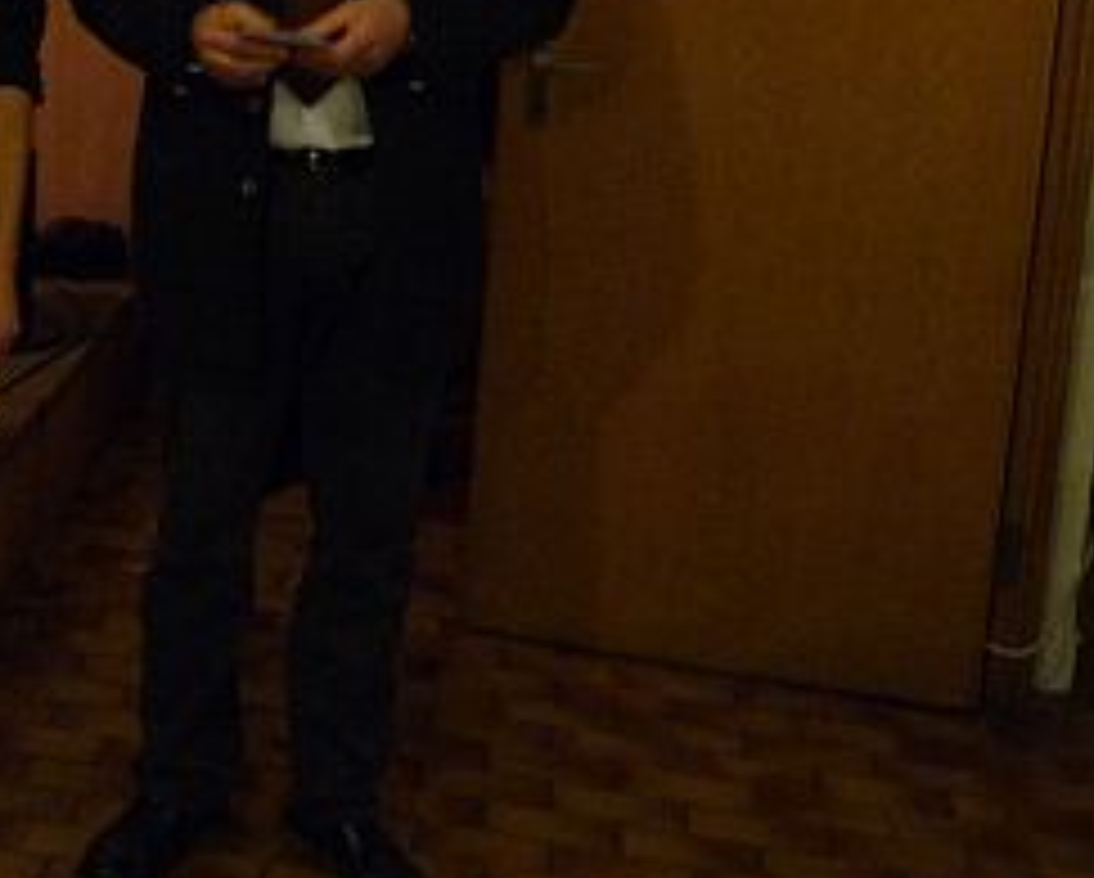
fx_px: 2107
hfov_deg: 26.7
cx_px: -113
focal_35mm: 65
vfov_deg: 22.9
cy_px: 81
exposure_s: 1/10
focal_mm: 4.8
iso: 400
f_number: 2.8
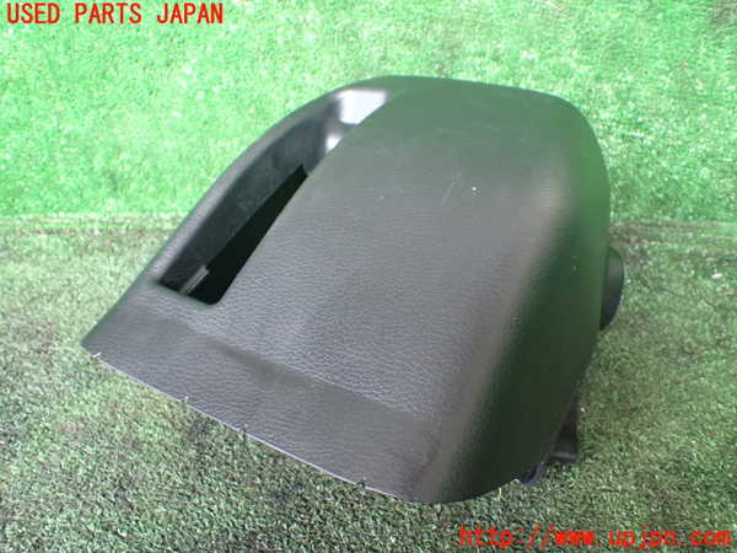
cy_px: 276
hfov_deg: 60.0
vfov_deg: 46.8
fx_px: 639
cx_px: 368
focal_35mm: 30
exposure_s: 1/80
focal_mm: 5.4
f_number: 2.3
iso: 800
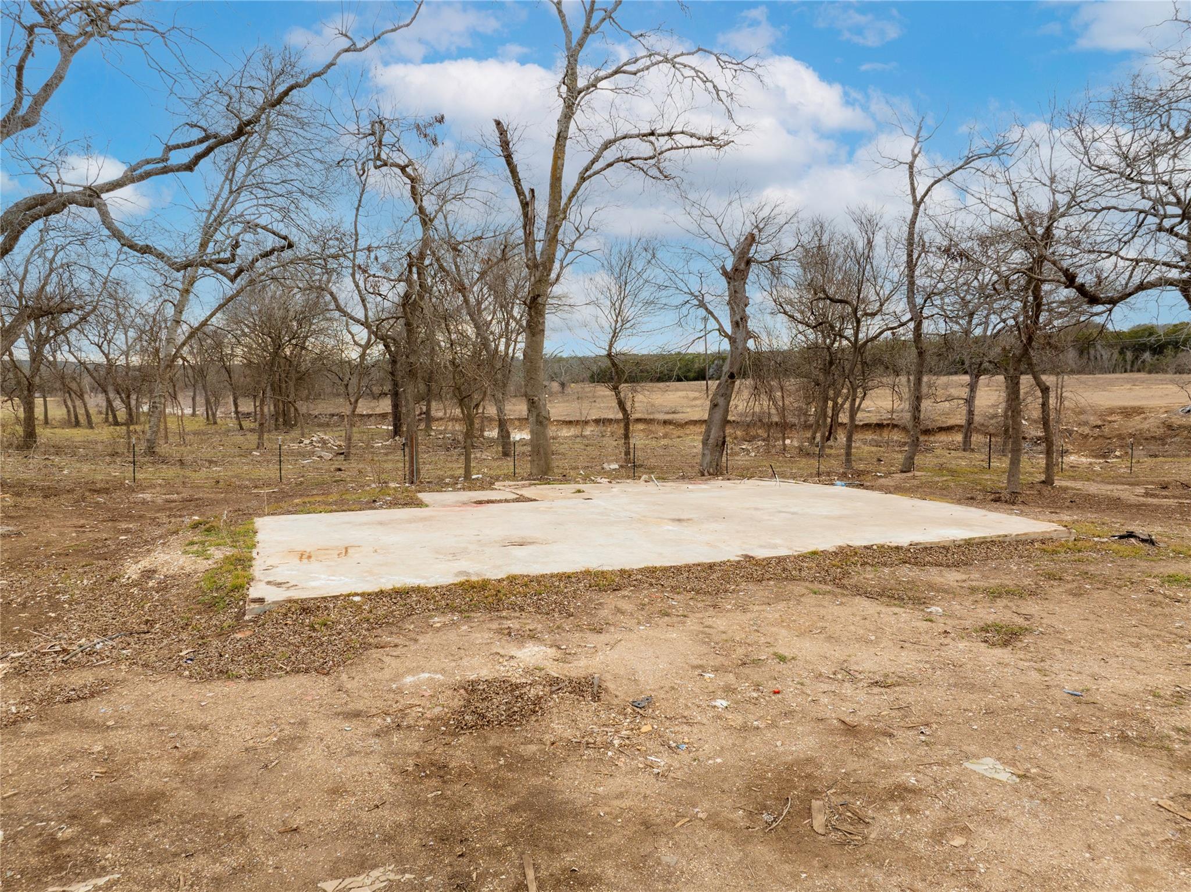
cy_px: 446
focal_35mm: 24
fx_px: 825
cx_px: 596
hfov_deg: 71.6
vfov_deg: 56.8
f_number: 5.6
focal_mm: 12.29
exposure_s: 1/160
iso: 100
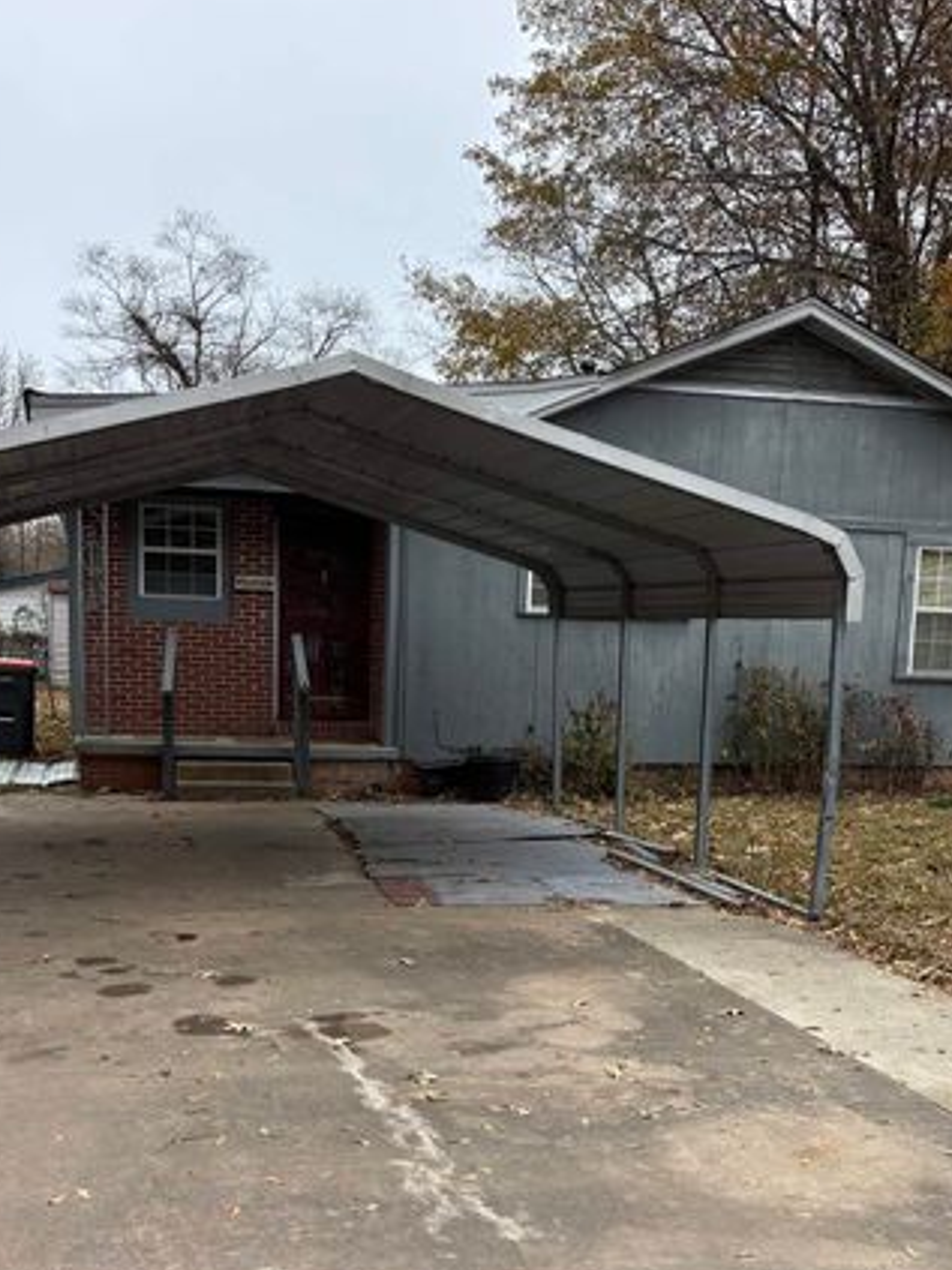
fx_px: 1504
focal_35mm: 41
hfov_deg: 35.1
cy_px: 875
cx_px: 462
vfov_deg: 44.9
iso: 50
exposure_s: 1/694
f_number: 1.6
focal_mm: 5.96
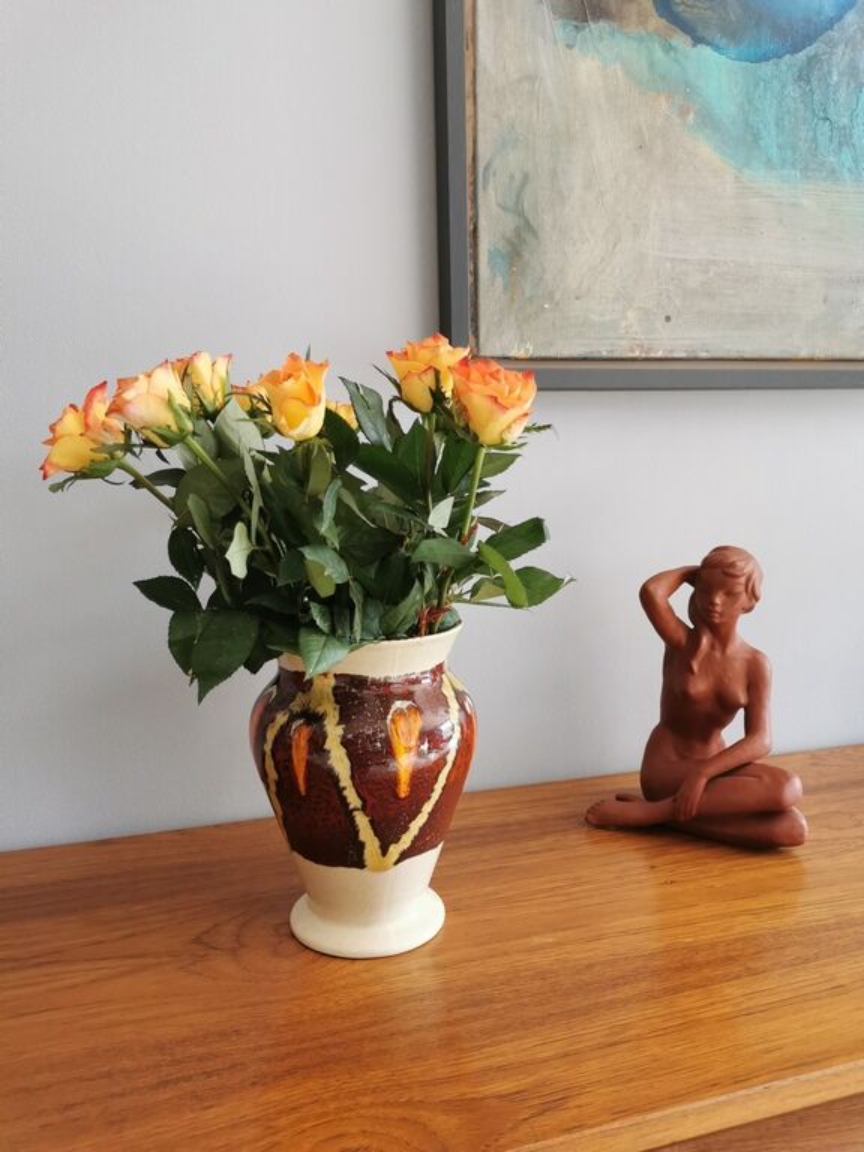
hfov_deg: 51.4
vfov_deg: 65.3
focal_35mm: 27
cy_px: 576
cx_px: 432
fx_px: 899
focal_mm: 5.58
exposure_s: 1/50
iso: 160
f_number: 1.8
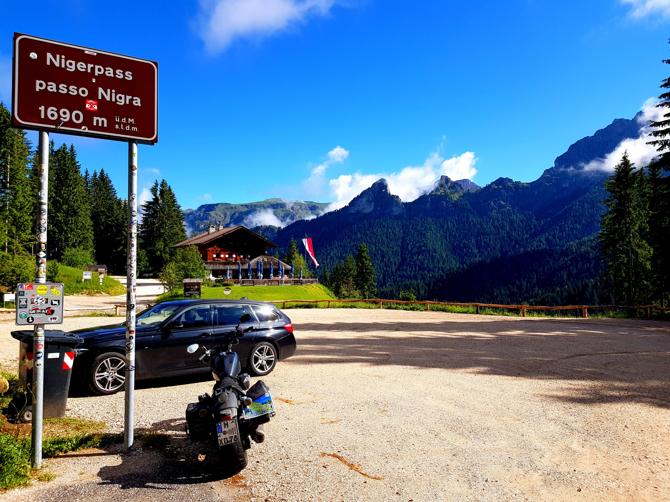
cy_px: 251
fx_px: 503
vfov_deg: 53.1
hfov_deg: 67.3
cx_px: 335
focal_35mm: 26
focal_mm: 4.3
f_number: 1.7
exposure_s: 1/1924
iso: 40
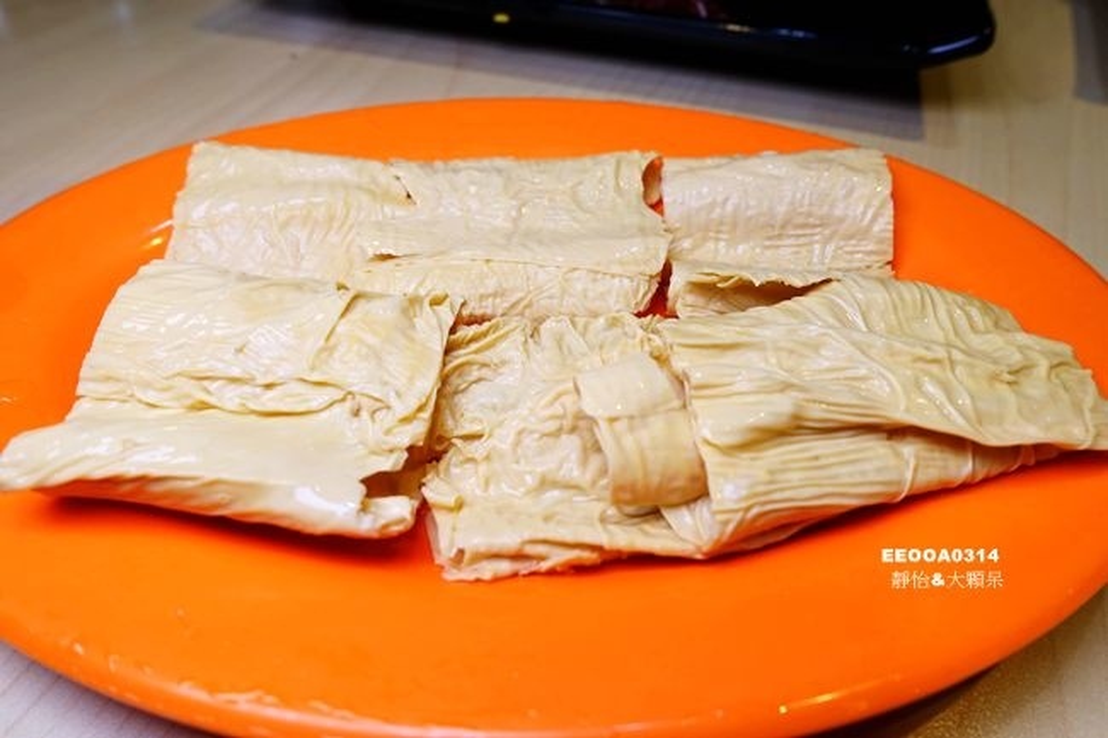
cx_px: 554
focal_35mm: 24
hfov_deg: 73.8
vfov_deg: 53.1
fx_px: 738
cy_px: 369
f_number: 4
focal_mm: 8.8
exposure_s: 1/125
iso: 125
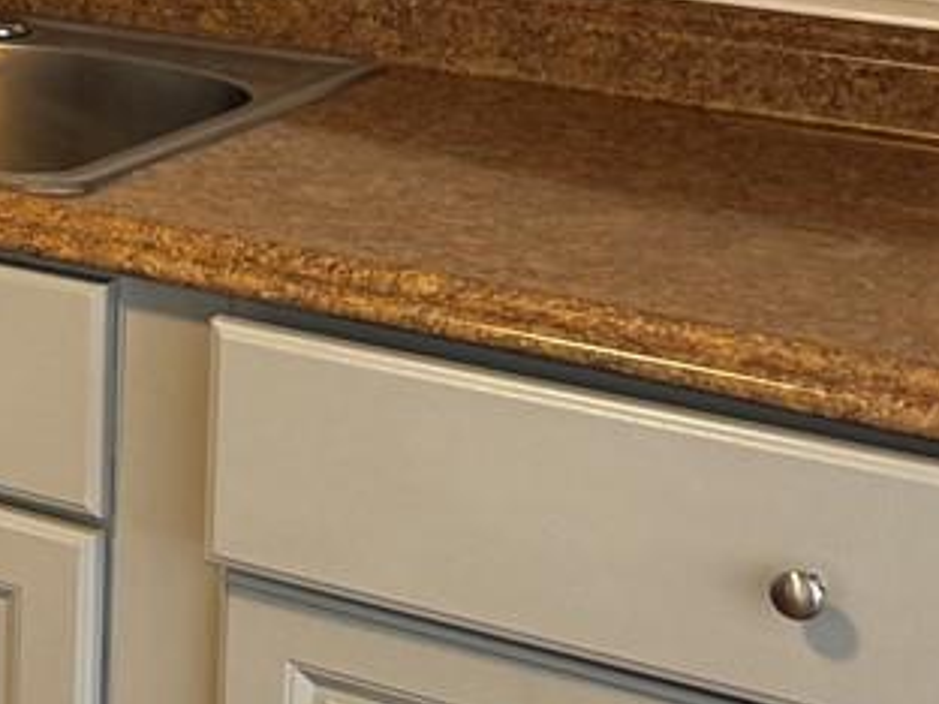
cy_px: -135
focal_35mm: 123
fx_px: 3337
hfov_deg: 13.3
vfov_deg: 11.8
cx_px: -1047
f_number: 1.78
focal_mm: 6.76
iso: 125
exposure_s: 1/120
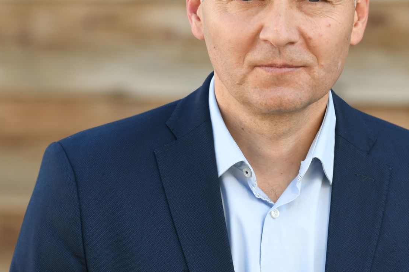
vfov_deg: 3.8
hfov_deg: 5.7
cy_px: 73
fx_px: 4111
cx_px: 251
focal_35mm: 362
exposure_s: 1/200
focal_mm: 200
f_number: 4.5
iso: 200
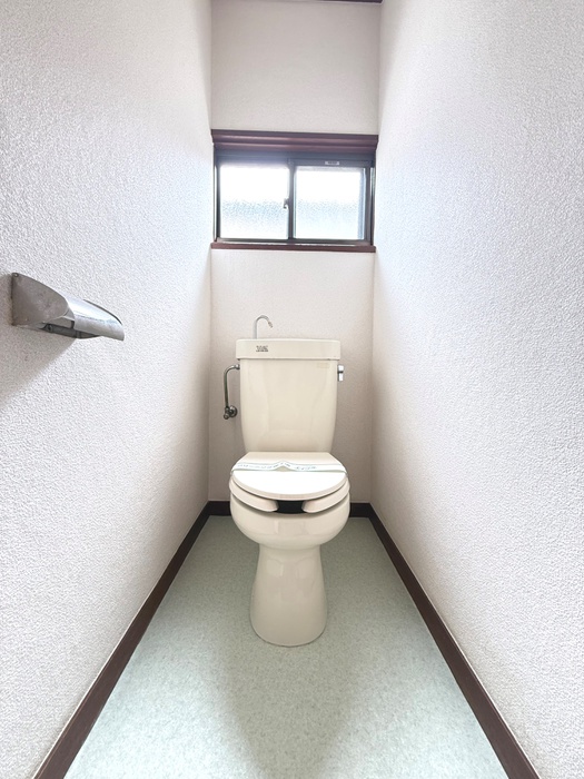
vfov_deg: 102.1
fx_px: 315
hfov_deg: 85.7
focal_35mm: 14
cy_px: 390
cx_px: 292
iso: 320
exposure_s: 1/83
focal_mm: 2.22
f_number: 2.2
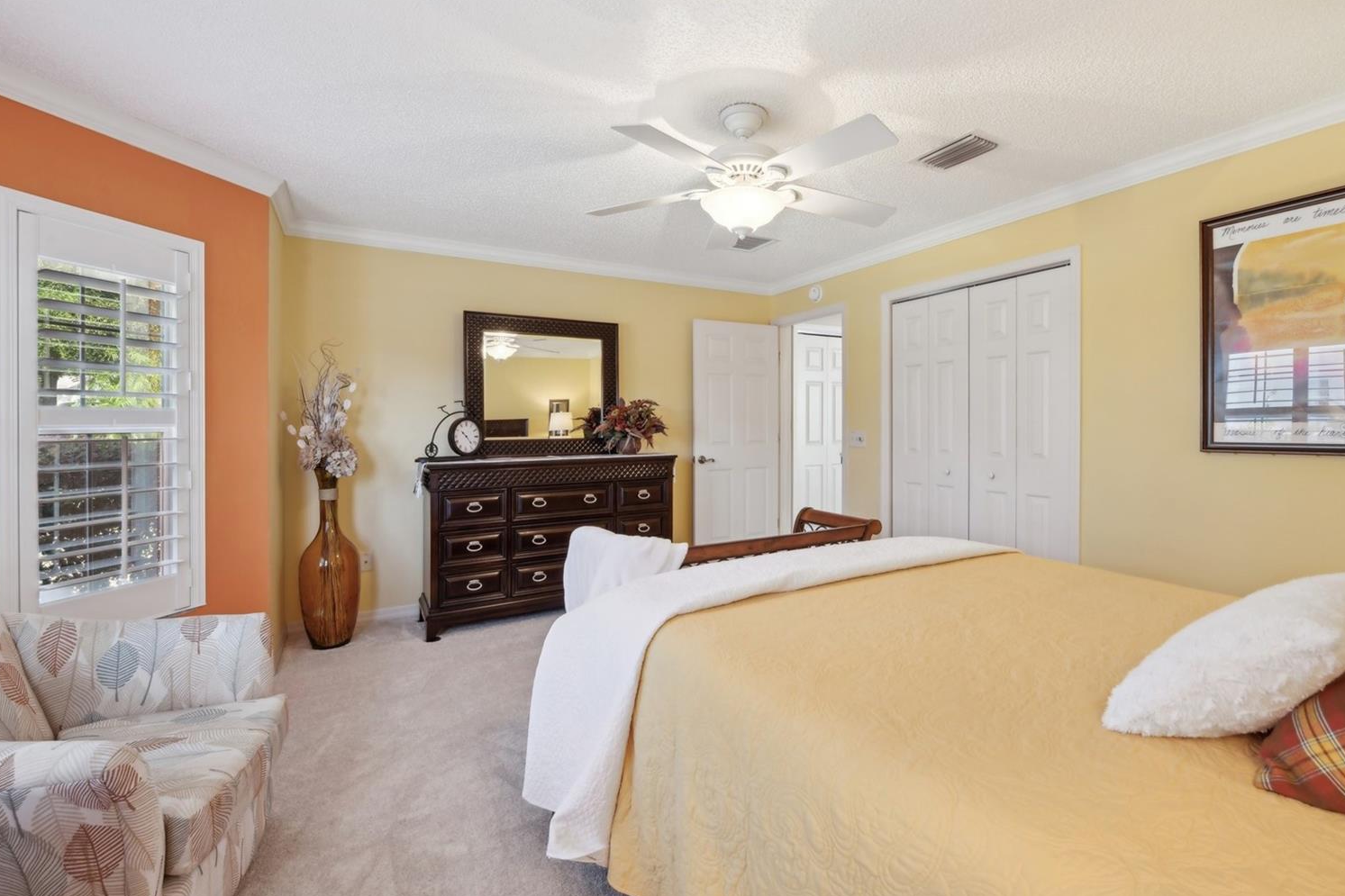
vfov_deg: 77.3
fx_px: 560
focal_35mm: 15
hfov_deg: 100.3
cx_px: 700
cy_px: 430
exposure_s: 1/5
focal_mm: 14
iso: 400
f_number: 8
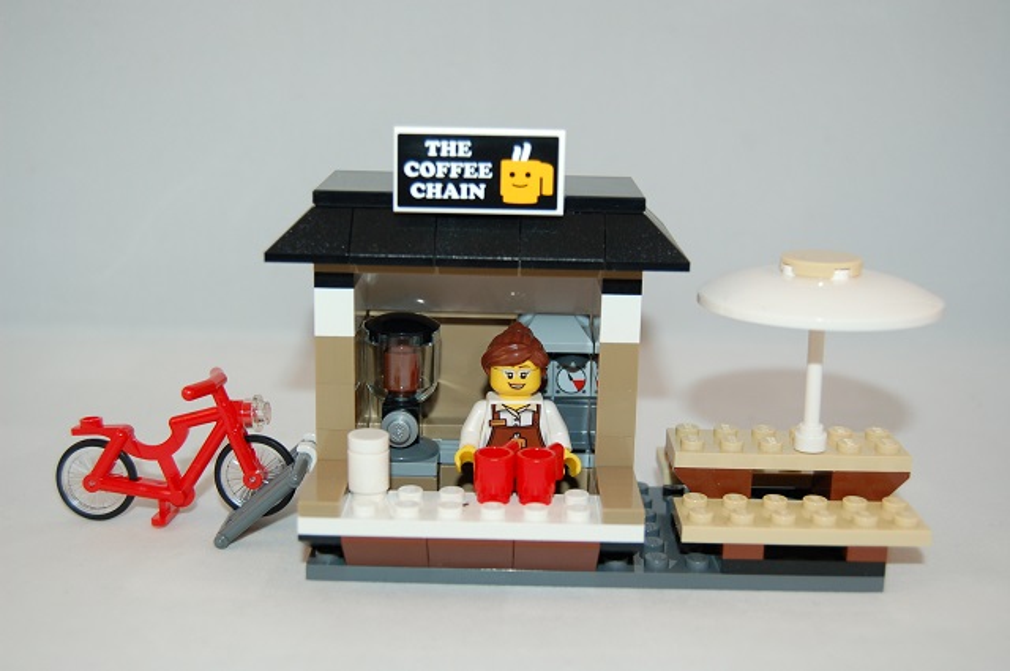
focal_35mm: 48
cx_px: 505
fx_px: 1345
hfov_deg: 41.2
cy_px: 336
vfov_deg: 28.0
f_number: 4.5
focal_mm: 32
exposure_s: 1/200
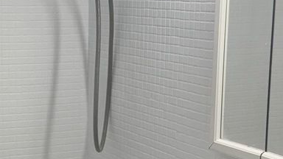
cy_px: 116
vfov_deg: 12.3
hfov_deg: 21.6
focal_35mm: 98
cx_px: 71
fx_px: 735
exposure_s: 1/120
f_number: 1.78
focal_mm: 6.76
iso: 80
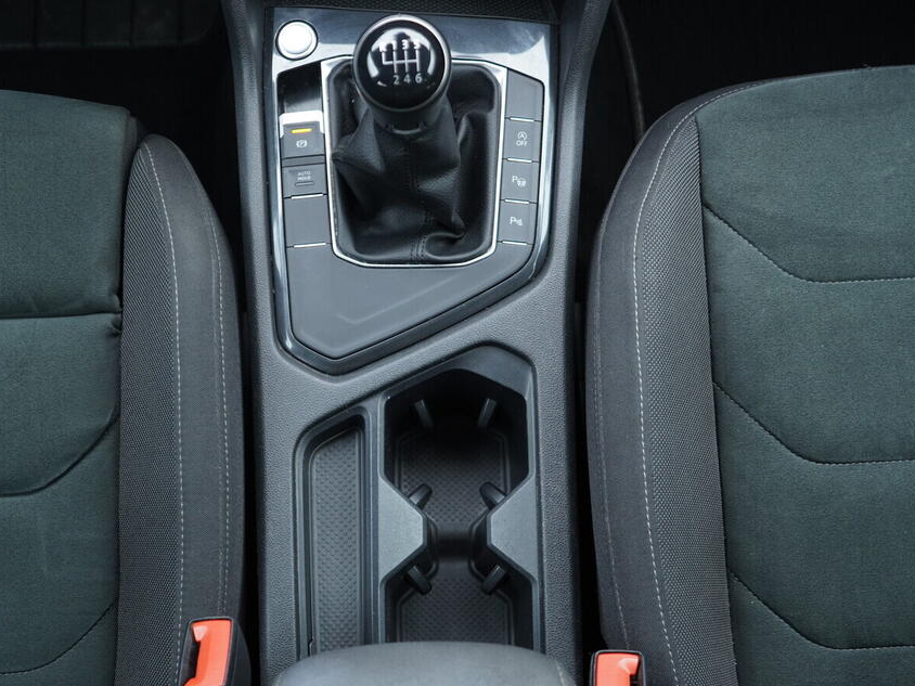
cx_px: 391
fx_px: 1110
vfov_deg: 34.3
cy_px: 327
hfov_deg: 44.7
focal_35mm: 42
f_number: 2.8
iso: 400
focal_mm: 24
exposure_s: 1/40
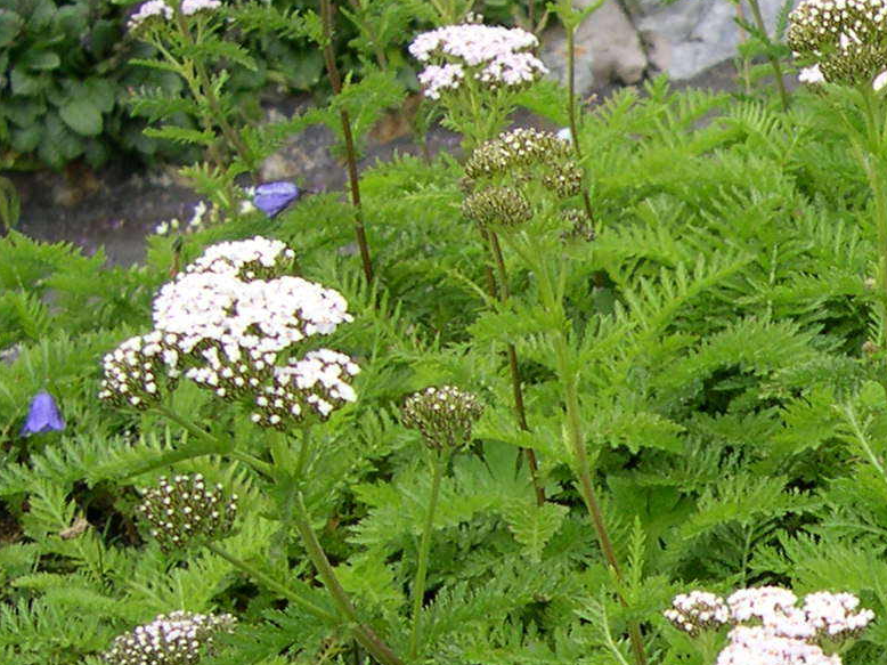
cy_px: 557
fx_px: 2843
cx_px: 1219
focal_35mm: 111
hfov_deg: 16.5
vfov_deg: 13.3
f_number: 2.8
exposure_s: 1/314
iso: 100
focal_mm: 8
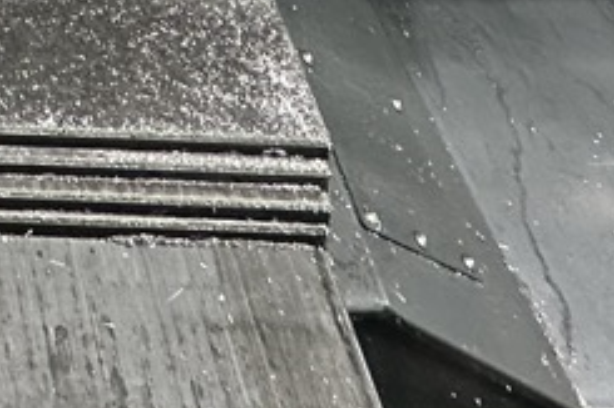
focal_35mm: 76
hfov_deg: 22.5
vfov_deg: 12.0
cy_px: -723
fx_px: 1295
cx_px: -276
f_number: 2.2
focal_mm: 2.22
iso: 200
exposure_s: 1/120
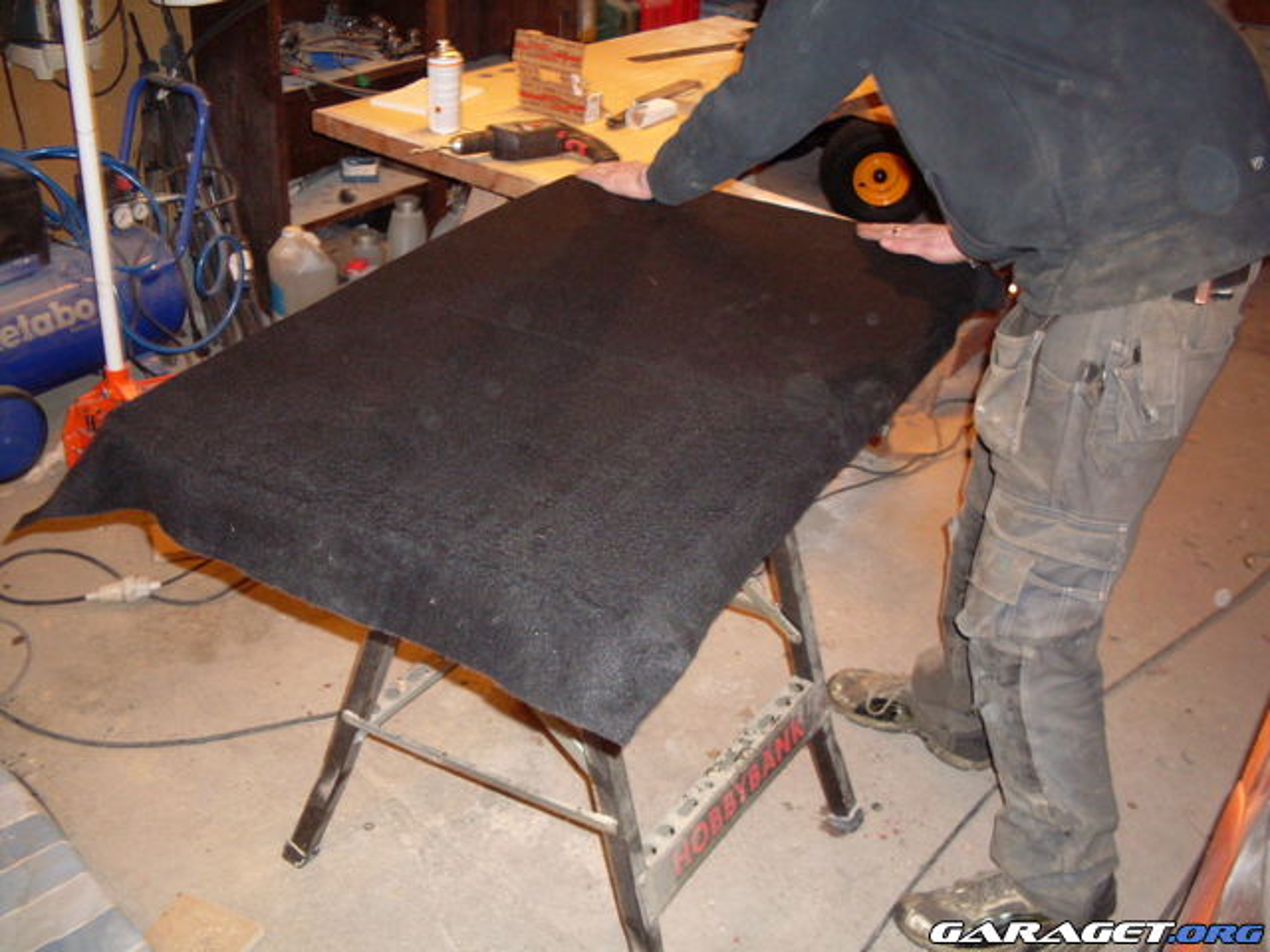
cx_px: 635
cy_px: 476
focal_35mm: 38
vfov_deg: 37.7
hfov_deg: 49.0
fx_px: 1394
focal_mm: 6.3
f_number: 2.8
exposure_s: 1/45
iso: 160
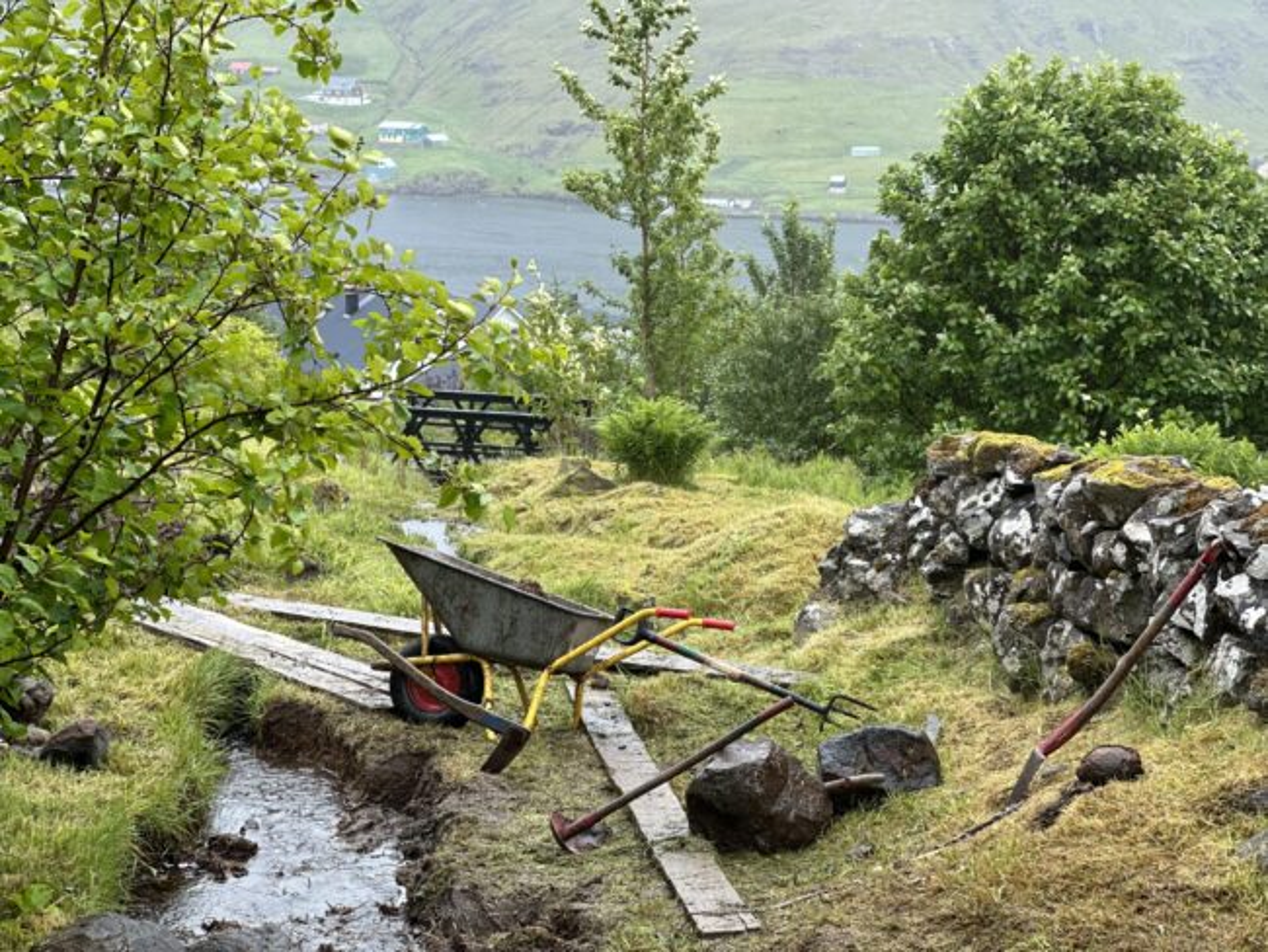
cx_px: 634
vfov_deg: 19.2
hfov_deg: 25.3
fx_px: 2822
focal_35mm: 77
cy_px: 476
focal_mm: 9
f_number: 2.8
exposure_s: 1/136
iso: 20
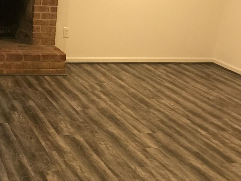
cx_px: 45
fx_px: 460
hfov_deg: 28.7
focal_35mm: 66
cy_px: 113
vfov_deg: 22.2
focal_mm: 3.99
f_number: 1.8
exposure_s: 1/15
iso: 80
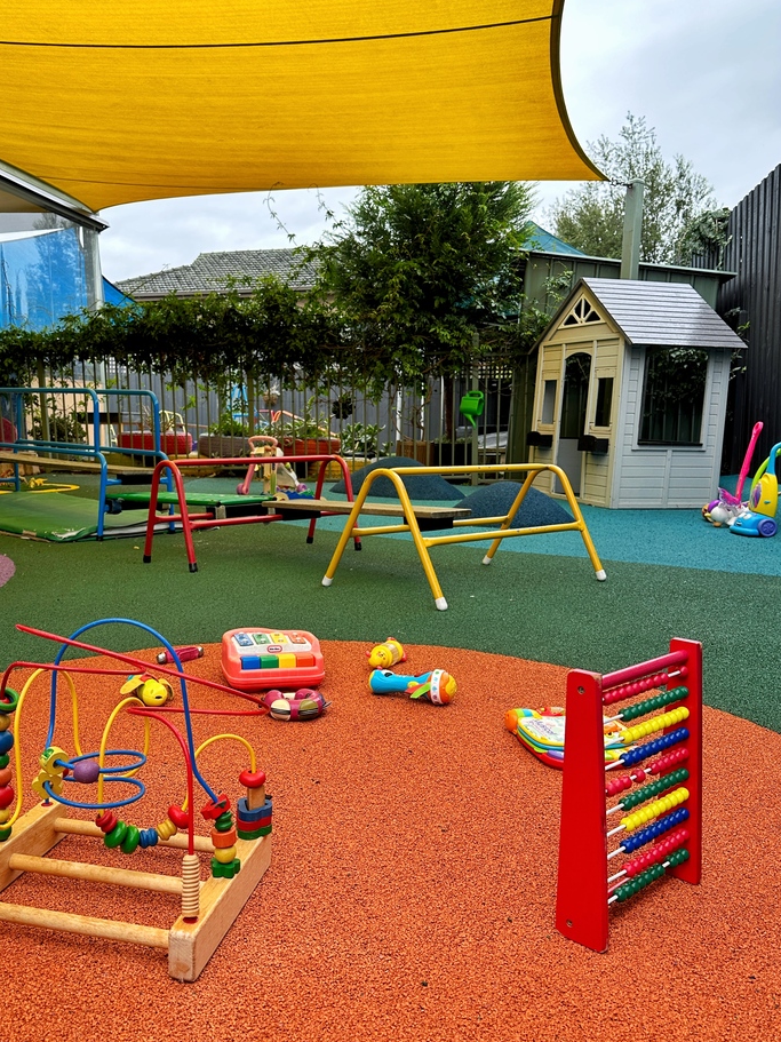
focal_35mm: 30
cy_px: 567
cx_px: 301
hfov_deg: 46.4
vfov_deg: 59.9
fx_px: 903
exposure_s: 1/274
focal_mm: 6.86
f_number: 1.78
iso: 80
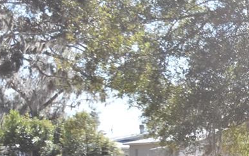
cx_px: 451
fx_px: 489
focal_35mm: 72
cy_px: 184
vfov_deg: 17.3
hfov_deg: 20.2
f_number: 3.5
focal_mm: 11.5
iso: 800
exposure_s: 1/3000
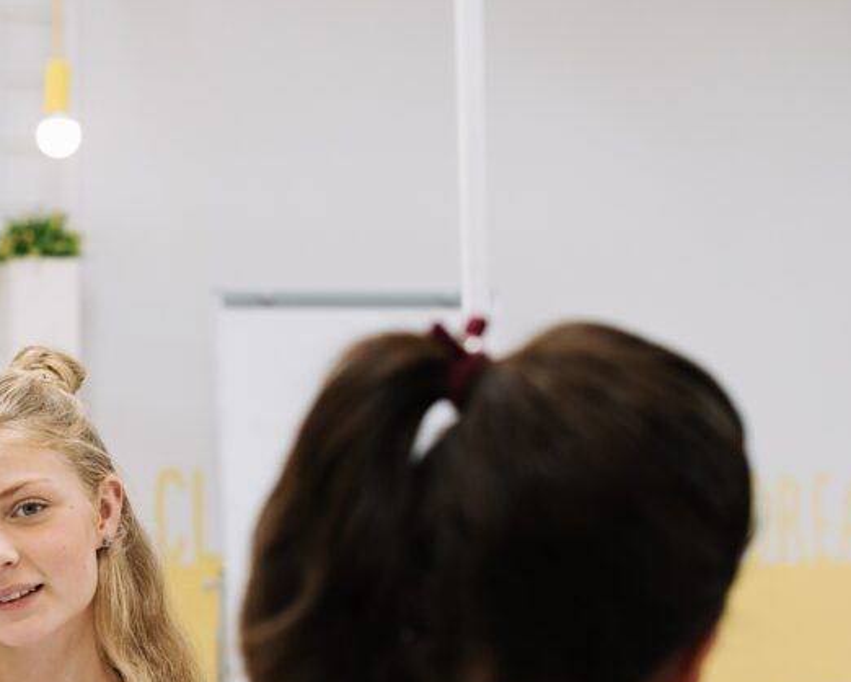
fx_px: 2318
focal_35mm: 92
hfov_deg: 20.7
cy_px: 500
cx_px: 248
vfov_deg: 16.6
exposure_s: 1/320
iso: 400
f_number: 2.8
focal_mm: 50
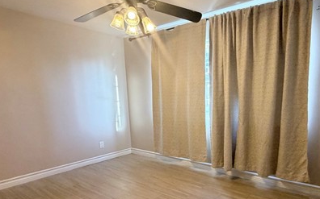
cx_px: 202
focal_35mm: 24
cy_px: 131
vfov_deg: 50.2
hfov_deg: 73.4
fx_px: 209
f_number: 2.2
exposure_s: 1/60
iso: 320
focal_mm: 2.22
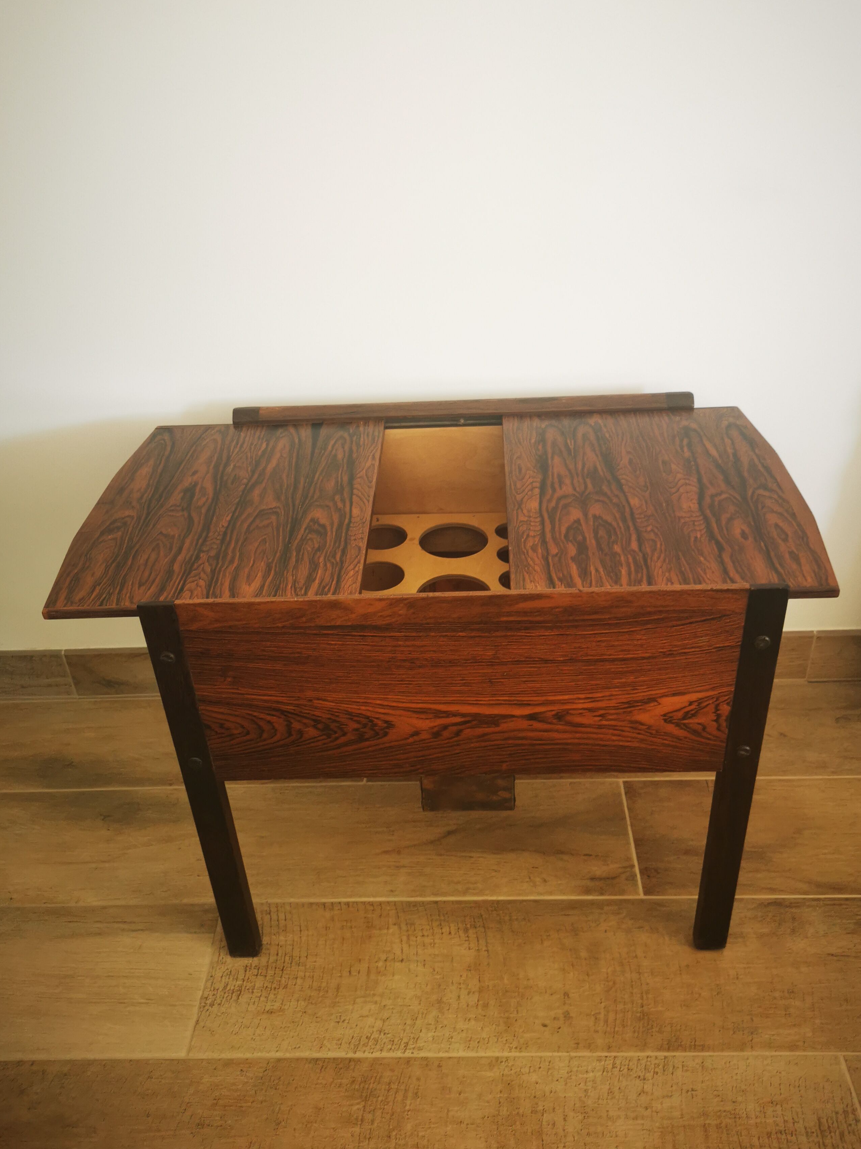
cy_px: 567
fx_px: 962
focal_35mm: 29
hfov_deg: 48.2
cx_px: 443
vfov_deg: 61.7
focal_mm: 5.58
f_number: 1.8
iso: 100
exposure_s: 1/50
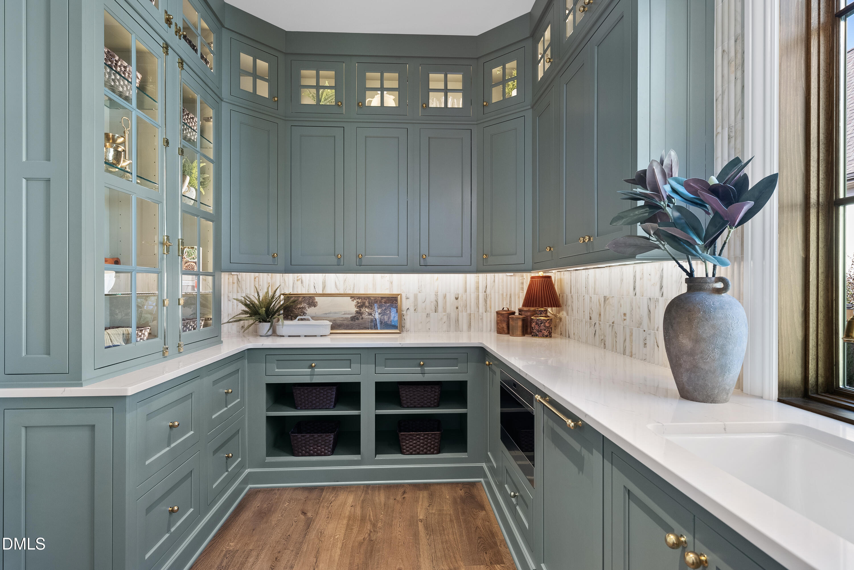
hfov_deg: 86.9
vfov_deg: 64.6
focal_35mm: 19
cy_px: 285
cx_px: 427
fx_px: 451
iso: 800
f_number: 7.1
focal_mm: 19
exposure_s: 1/8
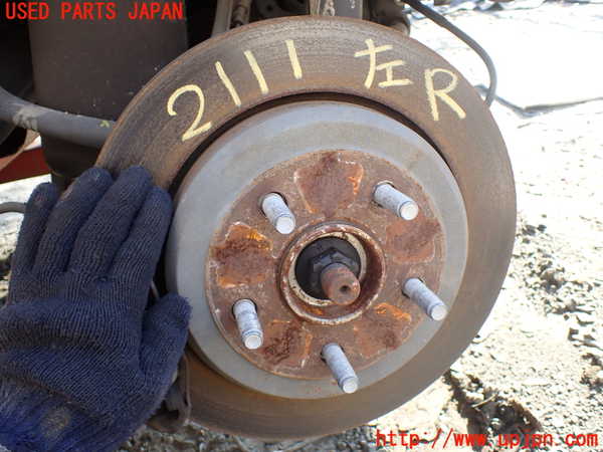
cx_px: 302
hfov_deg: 60.0
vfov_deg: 46.8
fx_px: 523
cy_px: 226
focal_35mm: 30
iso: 100
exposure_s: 1/125
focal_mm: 5.4
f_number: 2.3
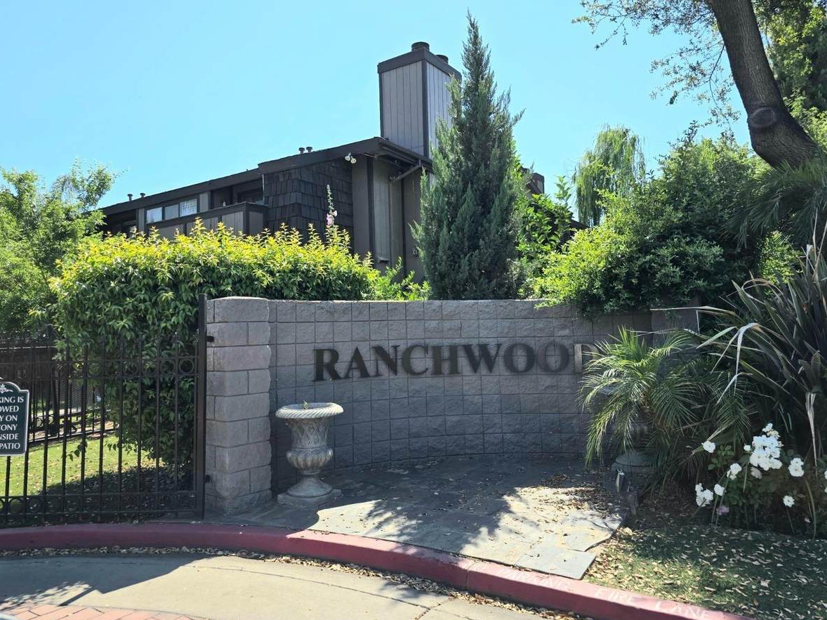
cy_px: 293
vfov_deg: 54.8
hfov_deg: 69.4
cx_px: 414
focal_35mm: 25
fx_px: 597
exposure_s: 1/500
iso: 12
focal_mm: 6.3
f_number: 1.7
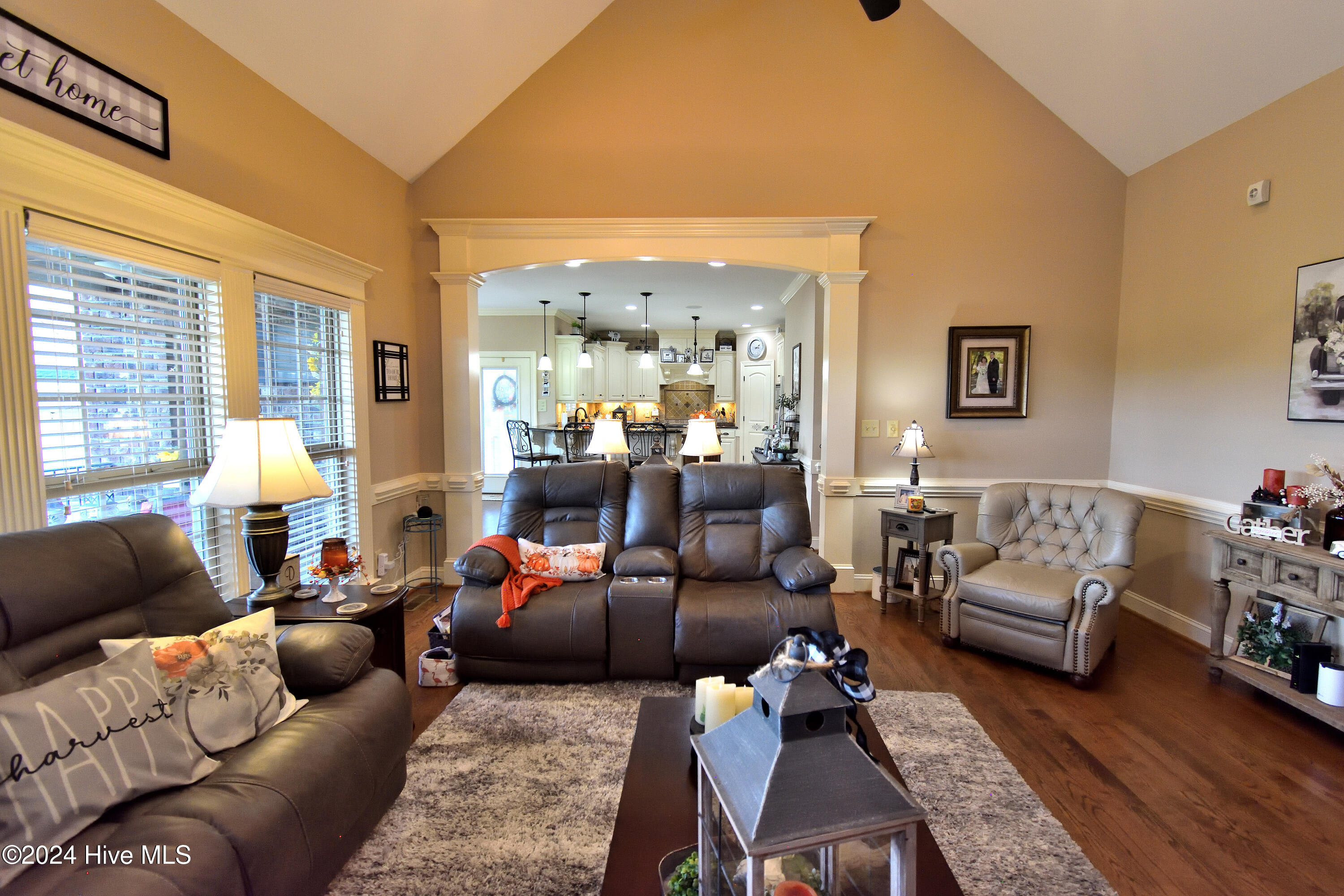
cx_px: 672
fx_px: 560
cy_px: 448
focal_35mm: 15
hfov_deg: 100.4
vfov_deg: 77.3
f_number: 4.5
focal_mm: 10
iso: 900
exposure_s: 1/60
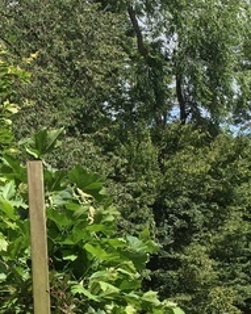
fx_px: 846
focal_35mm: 91
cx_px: -57
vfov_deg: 21.0
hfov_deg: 16.2
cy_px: 205
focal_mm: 4.15
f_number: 2.2
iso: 25
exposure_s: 1/986
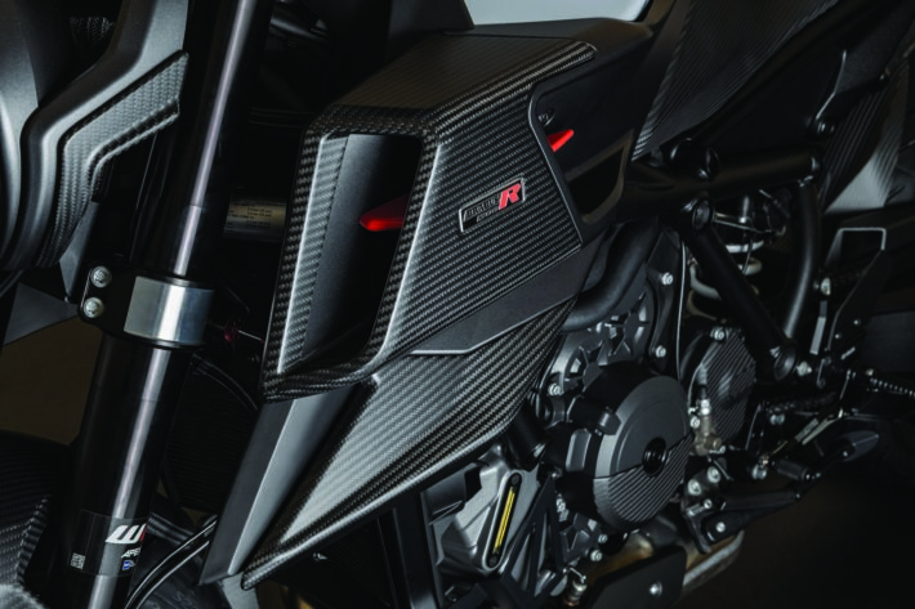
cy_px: 304
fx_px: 1525
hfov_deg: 33.4
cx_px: 458
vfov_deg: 22.6
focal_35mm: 60
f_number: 13
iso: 250
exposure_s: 1/30
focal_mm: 60
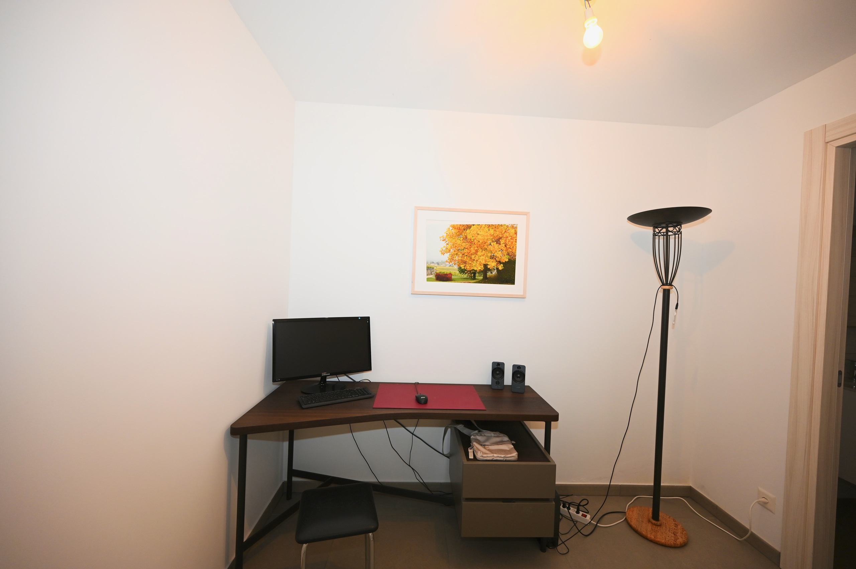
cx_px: 428
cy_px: 284
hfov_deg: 104.3
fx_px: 333
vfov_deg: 81.1
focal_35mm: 14
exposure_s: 1/60
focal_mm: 14
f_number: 4
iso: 280
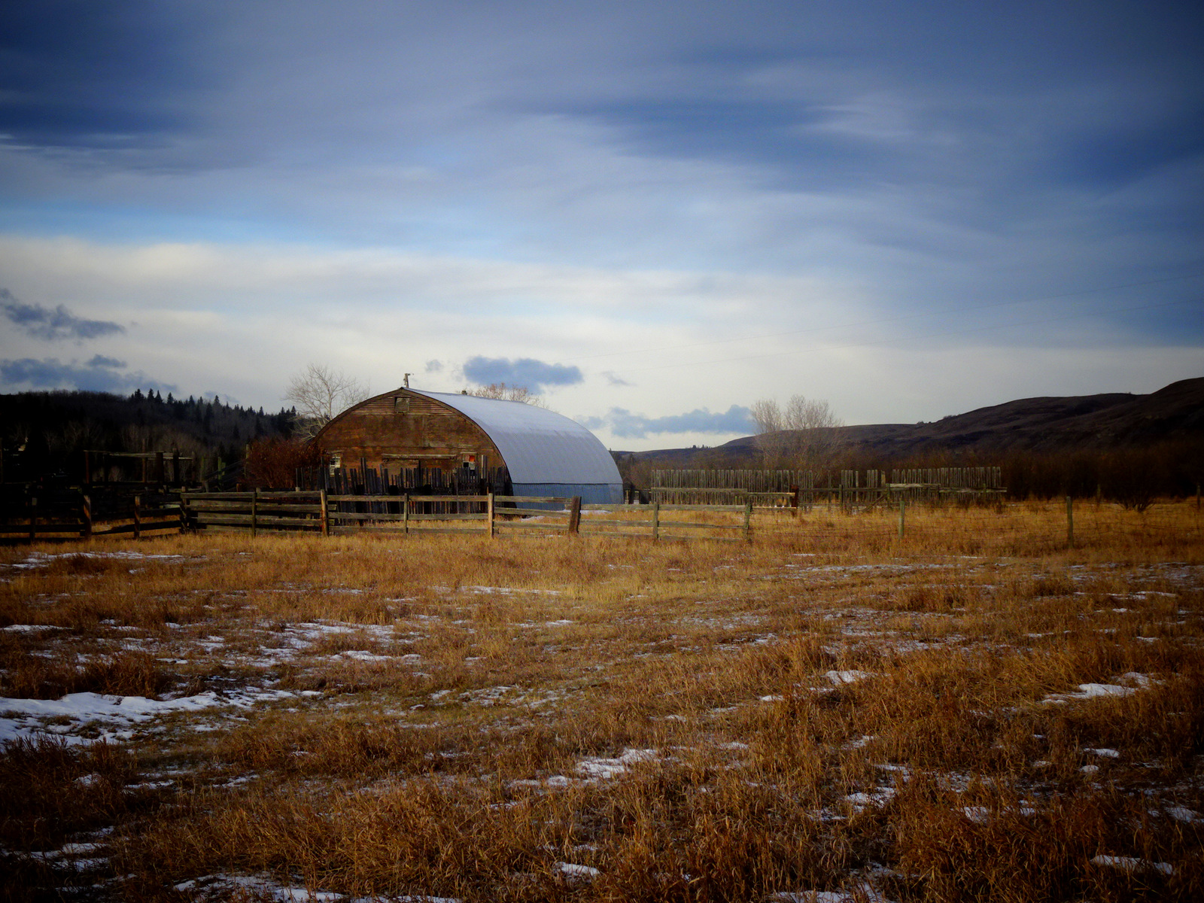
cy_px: 452
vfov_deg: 23.7
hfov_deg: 31.2
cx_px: 602
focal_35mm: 62
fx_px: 2156
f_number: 4.5
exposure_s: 1/250
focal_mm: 10.59
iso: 80
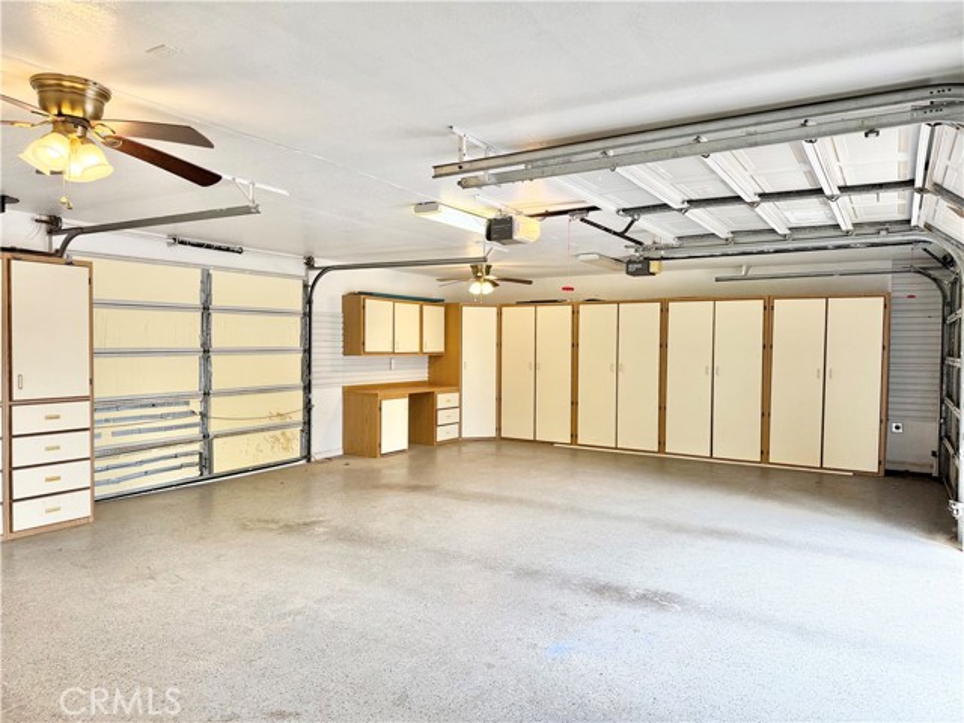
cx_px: 482
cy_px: 362
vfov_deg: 56.8
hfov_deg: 71.6
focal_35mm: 24
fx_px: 668
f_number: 1.78
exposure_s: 1/148
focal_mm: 6.76
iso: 160
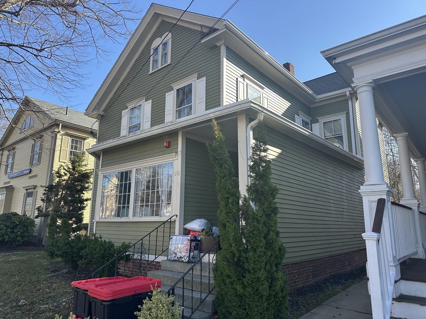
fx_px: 295
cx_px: 213
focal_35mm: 24
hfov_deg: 71.6
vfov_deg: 56.8
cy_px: 160
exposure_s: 1/1304
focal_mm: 6.86
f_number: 1.78
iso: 80
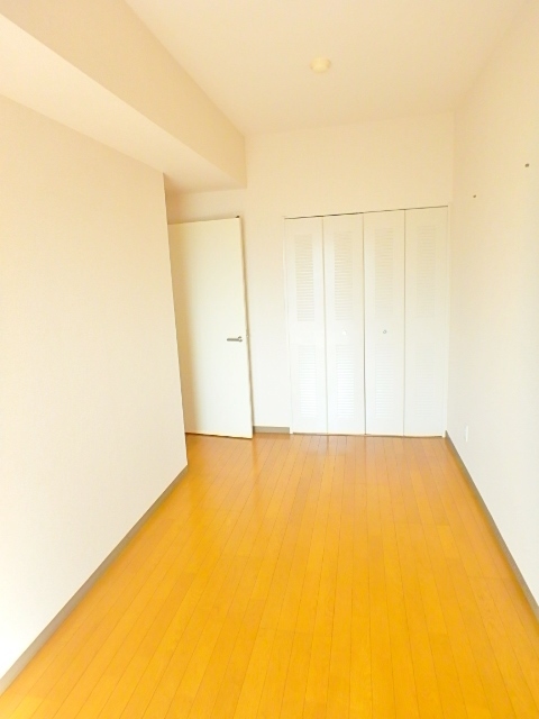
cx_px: 270
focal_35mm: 21
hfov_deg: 63.4
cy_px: 360
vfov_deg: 79.0
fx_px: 436
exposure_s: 1/30
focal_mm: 3.7
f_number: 3.5
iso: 400
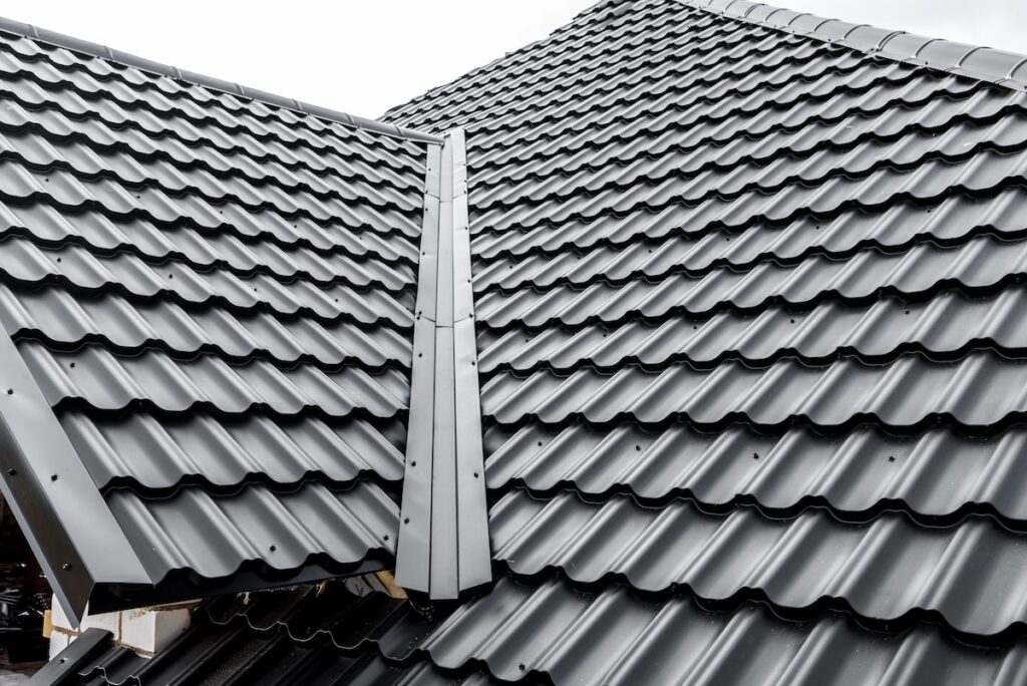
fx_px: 1142
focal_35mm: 40
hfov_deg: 48.4
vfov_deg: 33.4
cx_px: 514
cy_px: 343
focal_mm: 40
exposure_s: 1/125
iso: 200
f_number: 7.1
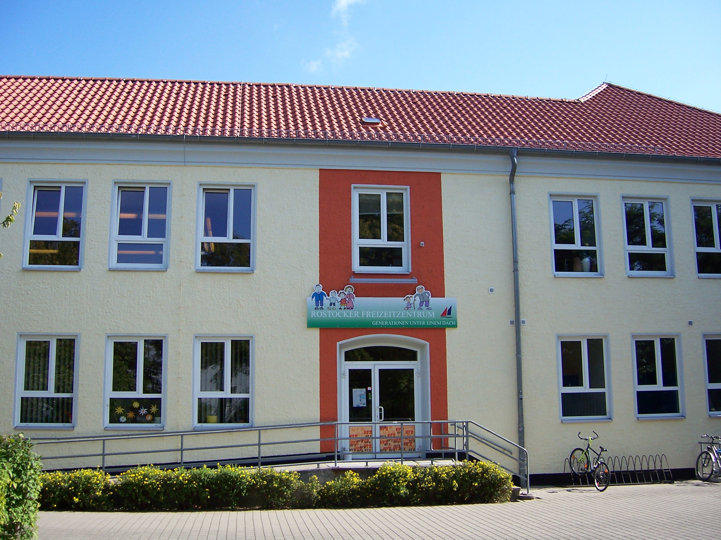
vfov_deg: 39.7
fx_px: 750
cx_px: 360
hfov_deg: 51.4
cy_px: 270
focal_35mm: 36
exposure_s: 1/750
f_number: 3
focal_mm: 6
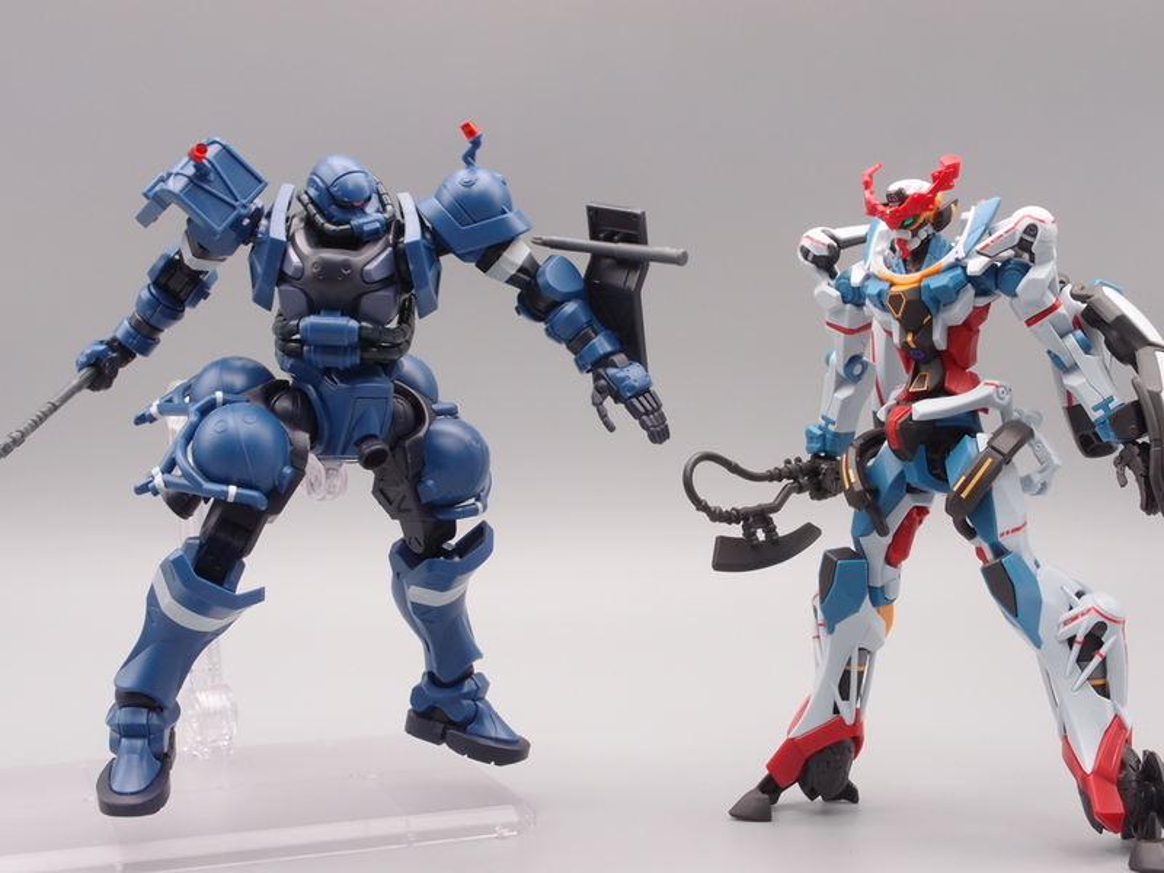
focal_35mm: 50
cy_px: 436
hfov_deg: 38.2
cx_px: 582
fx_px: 1681
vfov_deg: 29.1
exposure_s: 1/8
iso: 100
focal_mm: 10.83
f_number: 8
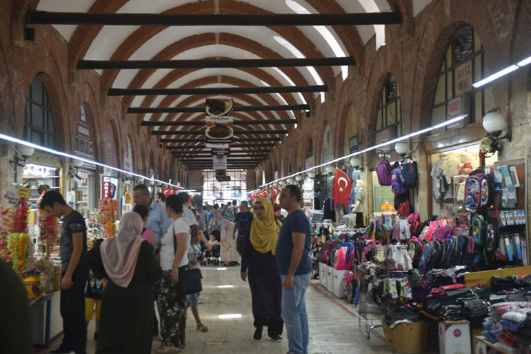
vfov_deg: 24.6
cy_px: 177
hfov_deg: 36.3
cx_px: 266
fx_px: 811
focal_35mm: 55
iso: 500
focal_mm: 55
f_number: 3.2
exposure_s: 1/40
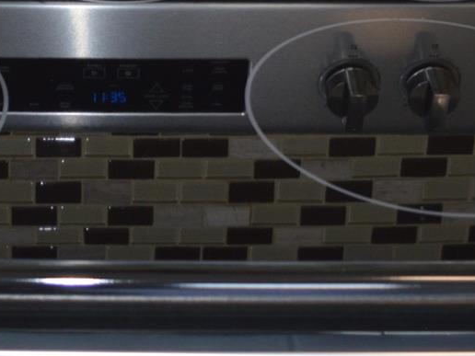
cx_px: 17
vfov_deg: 13.4
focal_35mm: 103
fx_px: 1413
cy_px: -206
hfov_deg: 18.6
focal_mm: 18
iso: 450
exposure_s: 1/60
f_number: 3.5
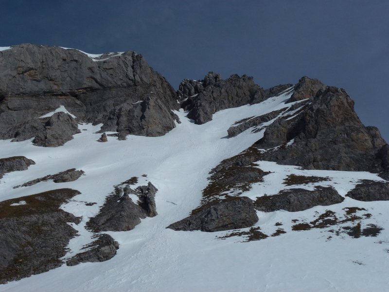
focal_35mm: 76
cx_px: 194
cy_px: 146
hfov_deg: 25.7
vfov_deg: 19.4
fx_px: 854
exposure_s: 1/2000
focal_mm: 13.6
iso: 100
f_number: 5.6
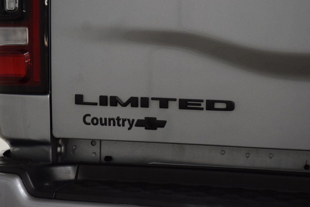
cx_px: 155
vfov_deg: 13.0
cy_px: 104
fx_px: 904
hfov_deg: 19.5
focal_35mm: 105
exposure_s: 1/125
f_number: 4
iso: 1600
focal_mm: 70
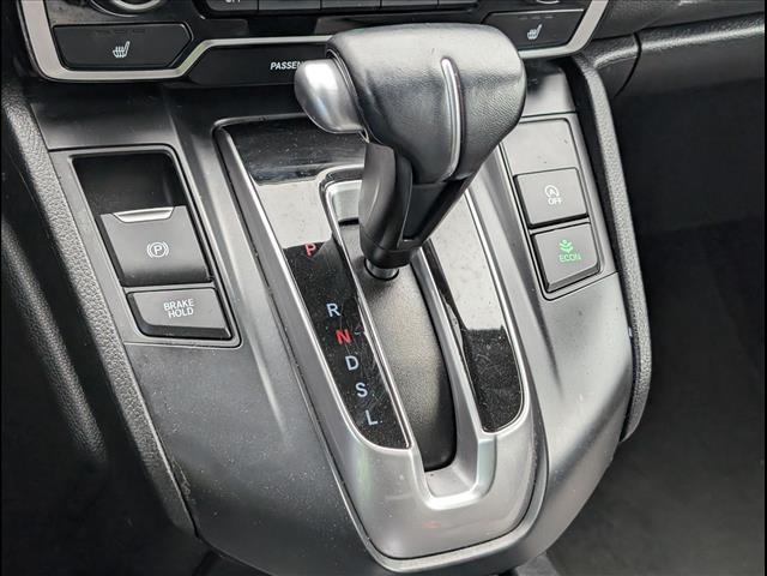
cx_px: 384
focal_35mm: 49
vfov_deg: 29.7
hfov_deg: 38.9
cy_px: 288
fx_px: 1086
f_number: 1.68
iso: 280
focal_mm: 6.9
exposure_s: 1/476
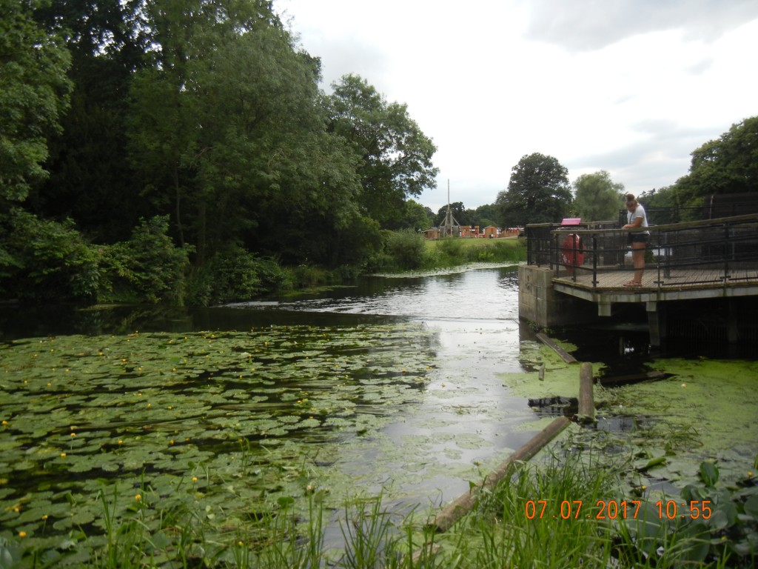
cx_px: 379
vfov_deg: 46.8
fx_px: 657
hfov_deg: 60.0
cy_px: 284
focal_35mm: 30
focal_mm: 5.4
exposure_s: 1/618
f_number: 3.5
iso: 160
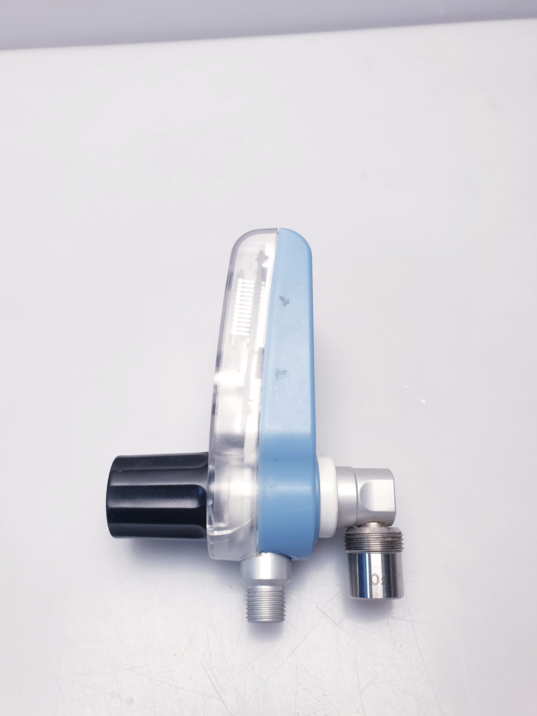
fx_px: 538
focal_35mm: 26
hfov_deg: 53.1
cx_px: 268
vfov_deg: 67.3
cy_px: 358
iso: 50
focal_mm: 4.3
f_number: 2.4
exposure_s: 1/50
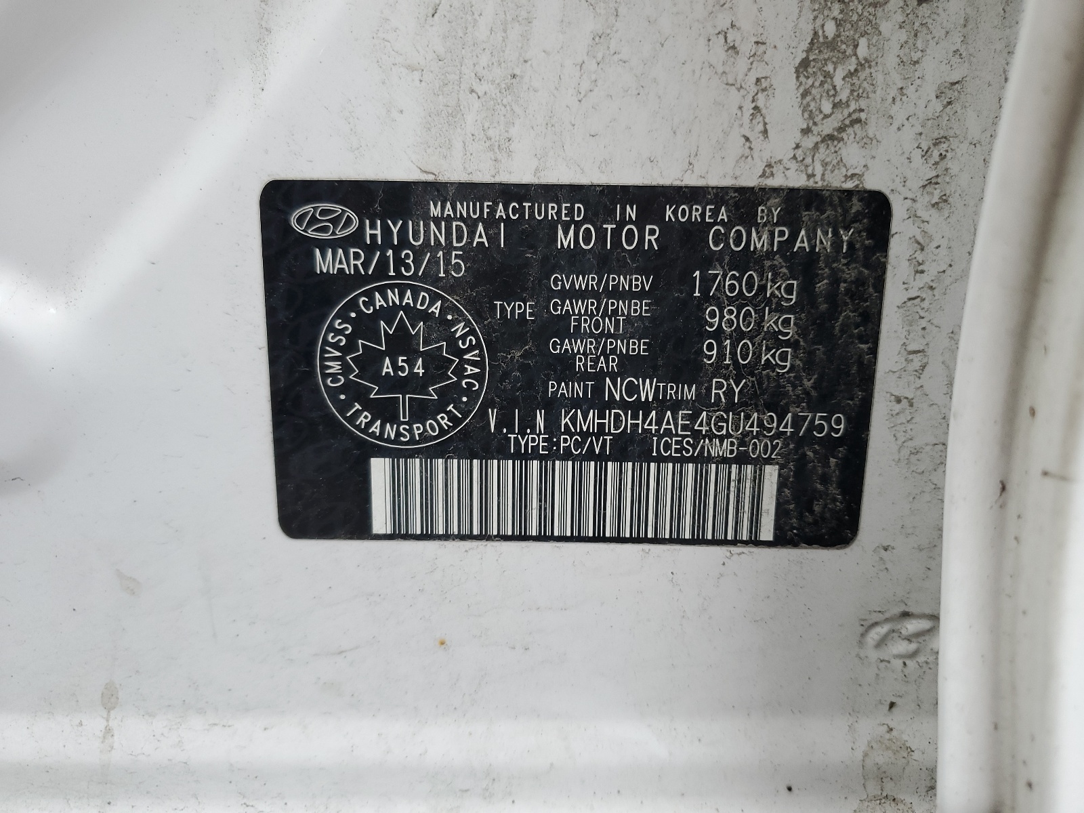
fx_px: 814
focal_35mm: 26
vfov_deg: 53.1
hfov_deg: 67.3
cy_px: 406
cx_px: 542
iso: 58
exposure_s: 1/120
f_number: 1.5
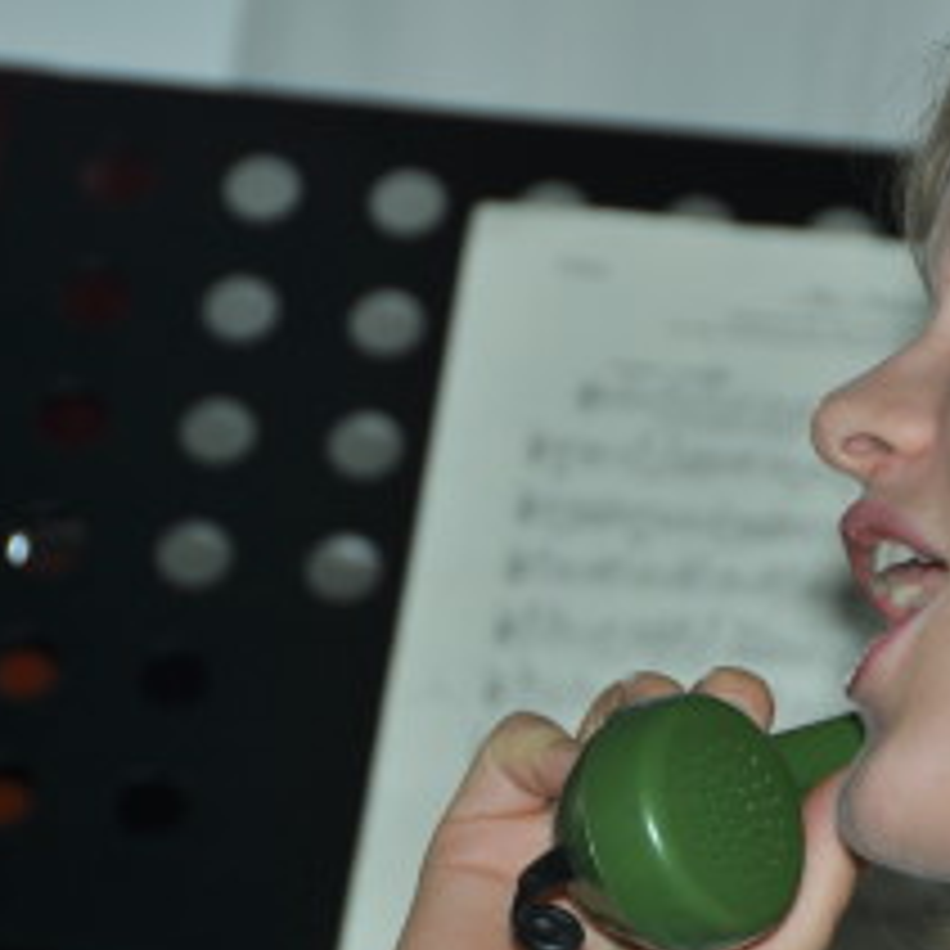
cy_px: 635
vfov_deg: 3.4
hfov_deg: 3.4
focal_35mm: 514
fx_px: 15959
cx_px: 824
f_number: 5.6
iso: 200
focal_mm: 170
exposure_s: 1/60
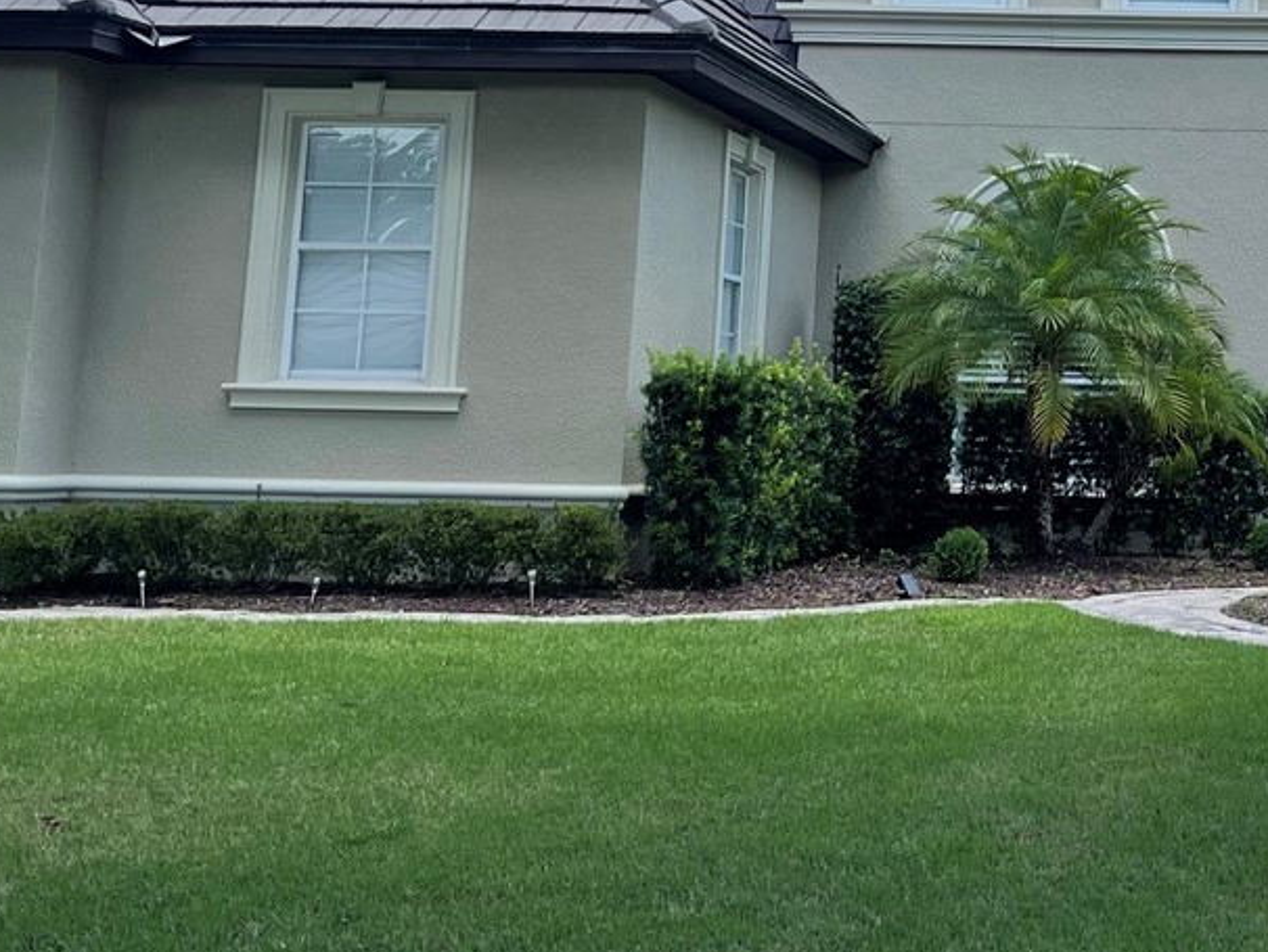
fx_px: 2419
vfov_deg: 21.5
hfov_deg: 28.0
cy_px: 13
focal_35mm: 66
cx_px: 1209
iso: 32
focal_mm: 5.1
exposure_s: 1/1689
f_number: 1.6
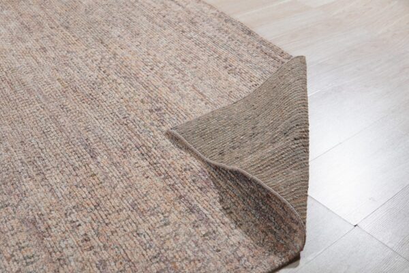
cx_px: 204
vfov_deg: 29.9
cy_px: 136
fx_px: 511
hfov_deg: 43.6
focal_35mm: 45
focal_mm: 30
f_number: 5
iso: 500
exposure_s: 1/160
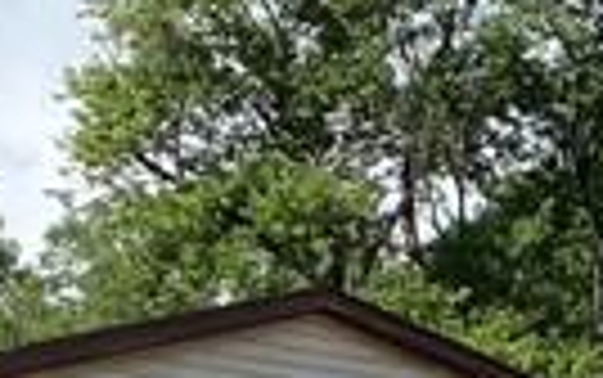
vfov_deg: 5.8
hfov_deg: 9.9
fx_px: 3470
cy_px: 1102
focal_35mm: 211
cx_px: 544
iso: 32
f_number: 1.8
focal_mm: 4.25
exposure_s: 1/2625
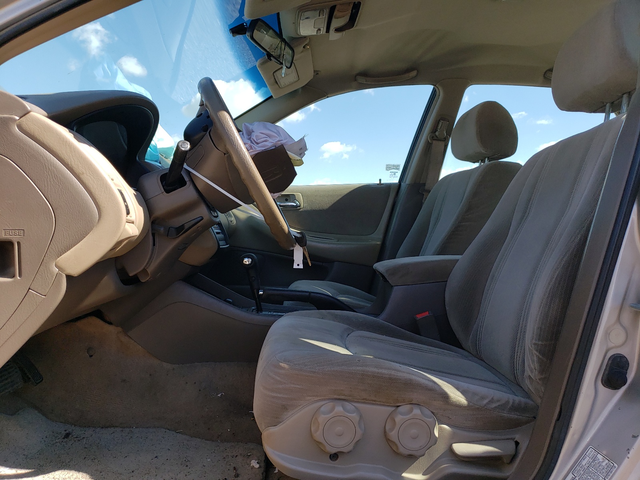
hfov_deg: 67.3
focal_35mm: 26
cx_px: 320
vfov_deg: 53.1
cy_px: 240
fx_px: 481
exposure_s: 1/1250
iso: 50
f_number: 1.5
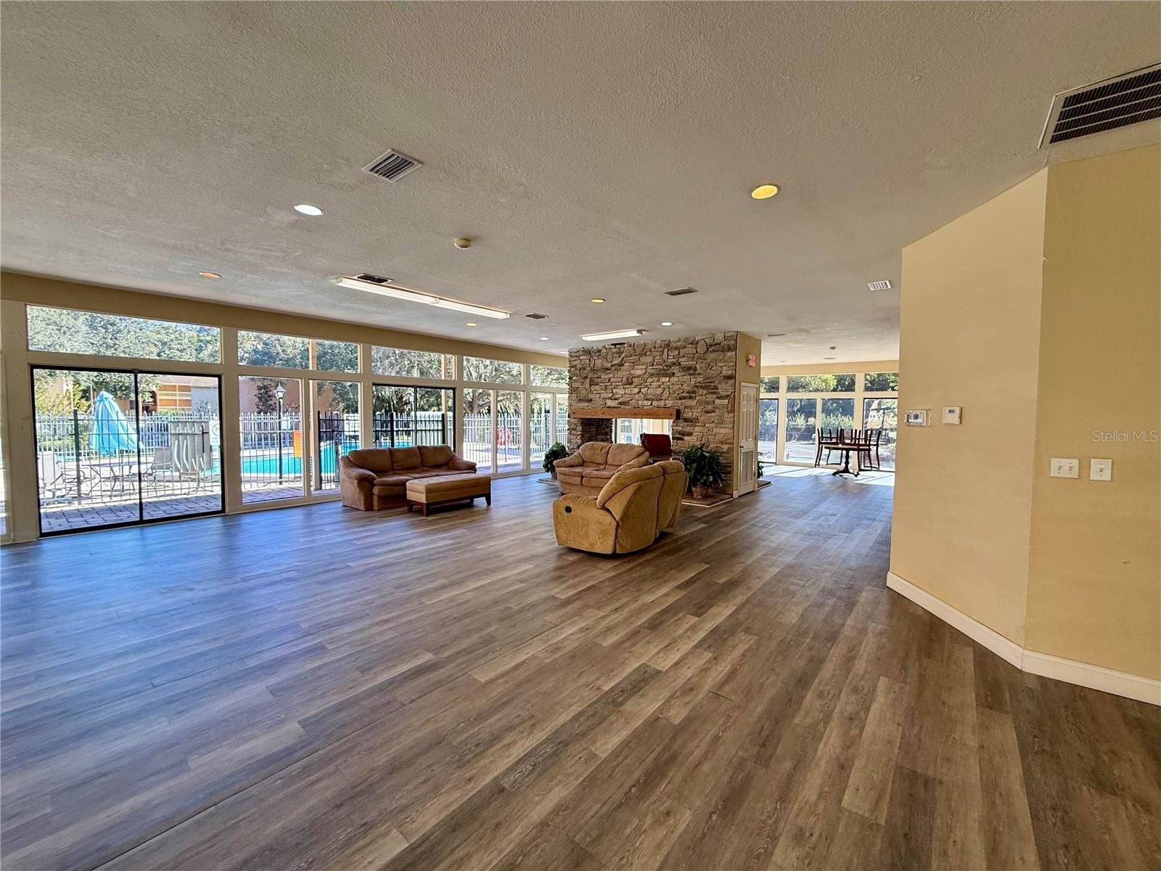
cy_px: 436
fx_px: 470
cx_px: 580
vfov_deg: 85.7
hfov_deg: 102.1
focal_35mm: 14
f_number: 2.2
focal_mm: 2.22
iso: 125
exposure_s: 1/120
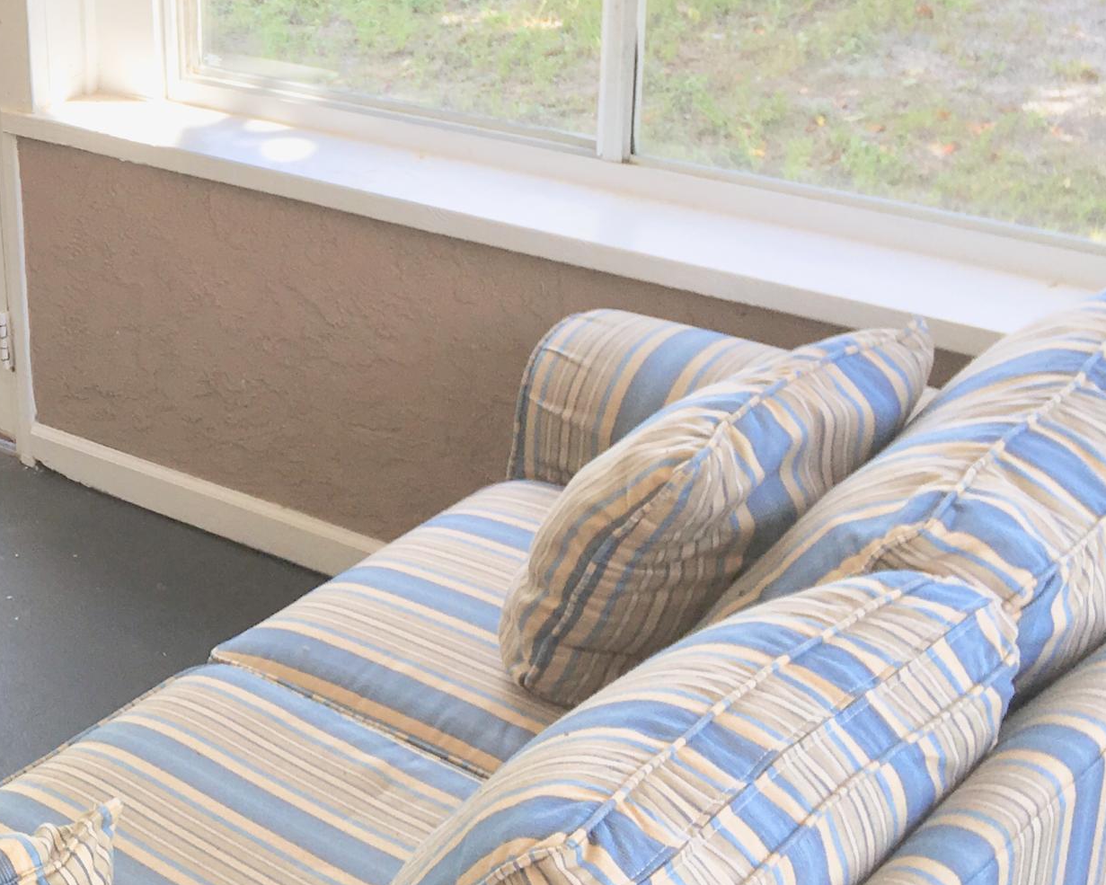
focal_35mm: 69
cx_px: -231
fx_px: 2259
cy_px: 390
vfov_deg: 22.2
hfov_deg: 24.8
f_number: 2.2
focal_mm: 4.15
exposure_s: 1/176
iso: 25
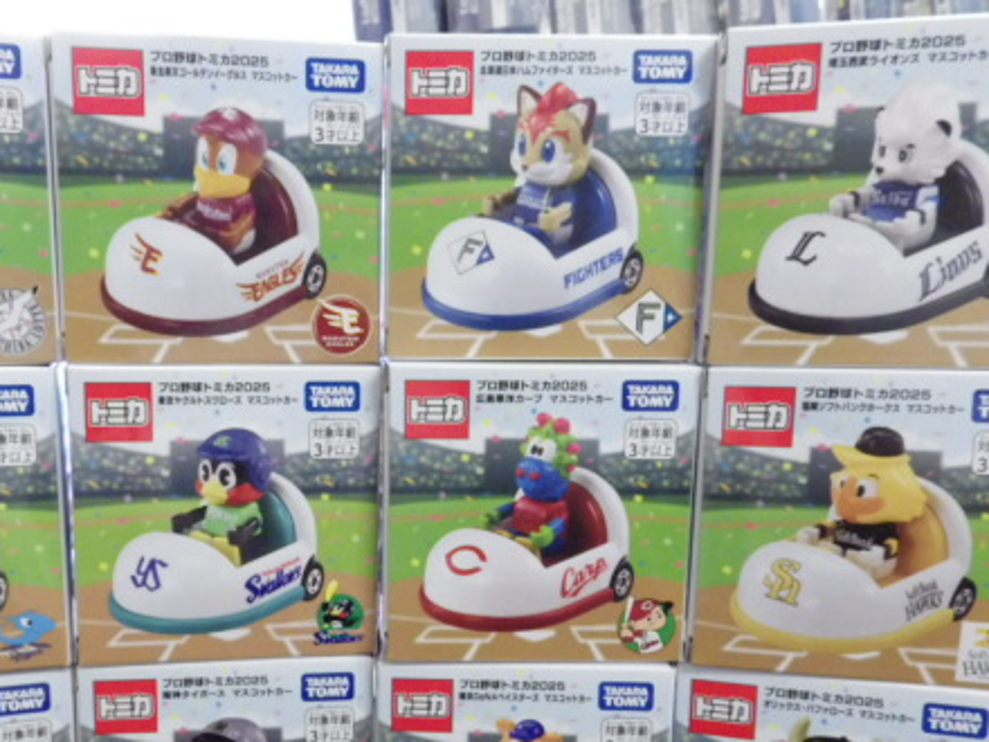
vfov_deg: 43.8
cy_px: 468
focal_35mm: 32
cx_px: 362
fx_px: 914
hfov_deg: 56.0
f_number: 3.1
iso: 640
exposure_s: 1/45
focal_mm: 4
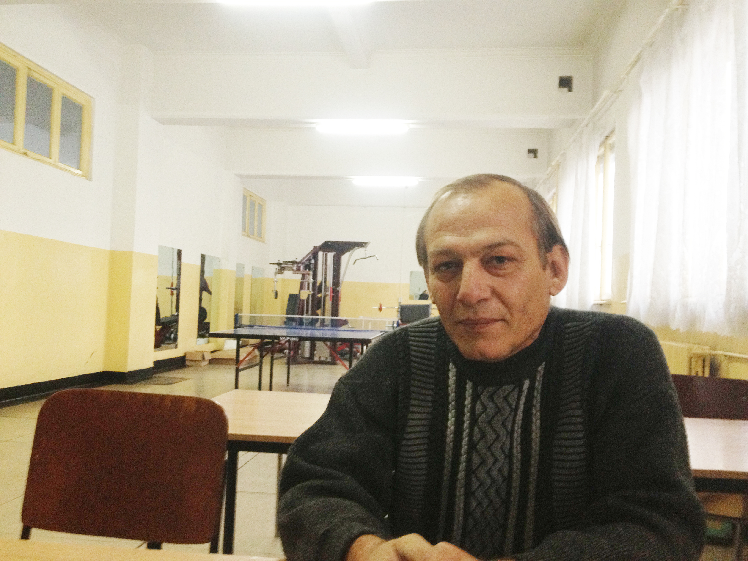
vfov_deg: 40.7
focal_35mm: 35
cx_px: 374
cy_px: 280
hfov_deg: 52.6
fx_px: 756
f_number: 2.4
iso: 200
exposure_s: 1/20
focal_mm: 4.28
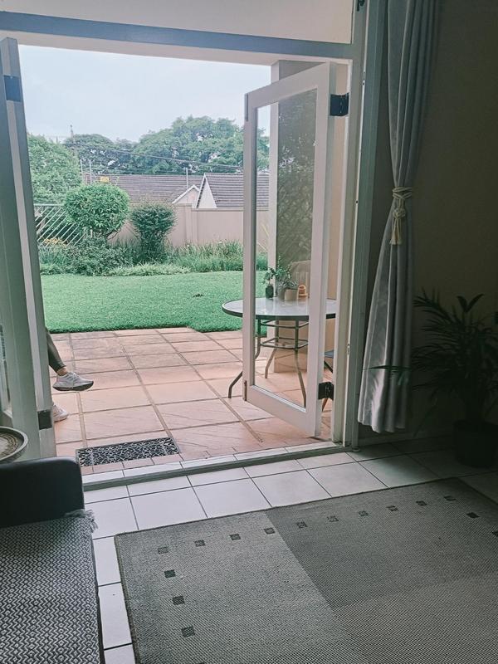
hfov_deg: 54.9
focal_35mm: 25
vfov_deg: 69.4
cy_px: 332
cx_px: 249
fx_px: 480
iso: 50
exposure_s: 1/114
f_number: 1.7
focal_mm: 4.7
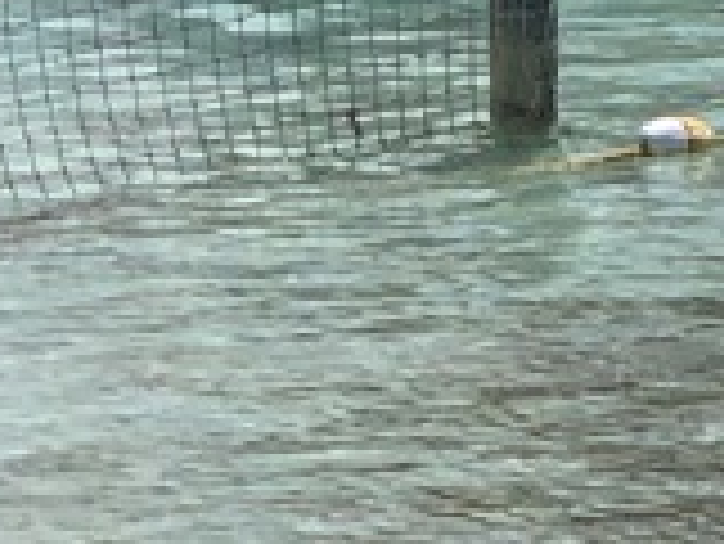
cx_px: 1030
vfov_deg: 3.5
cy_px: -850
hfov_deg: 4.8
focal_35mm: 413
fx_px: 8644
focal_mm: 6
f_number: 2.4
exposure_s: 1/3247
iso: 16
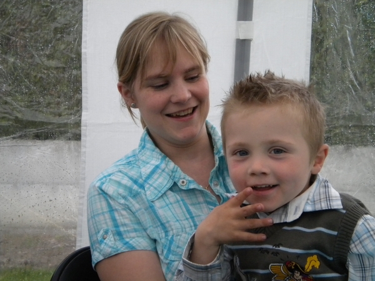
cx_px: 188
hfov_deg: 28.6
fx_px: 737
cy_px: 140
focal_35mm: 68
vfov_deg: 21.6
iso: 400
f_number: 4.6
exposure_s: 1/243
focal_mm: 12.3
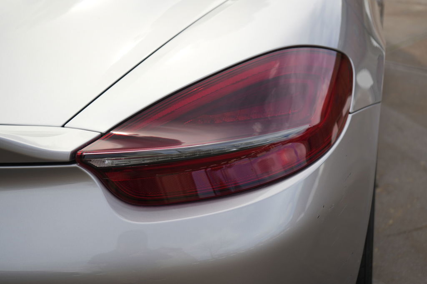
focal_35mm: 44
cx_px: 214
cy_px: 142
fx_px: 522
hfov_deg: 44.5
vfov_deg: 30.5
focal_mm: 44
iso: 125
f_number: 4.5
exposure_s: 1/250
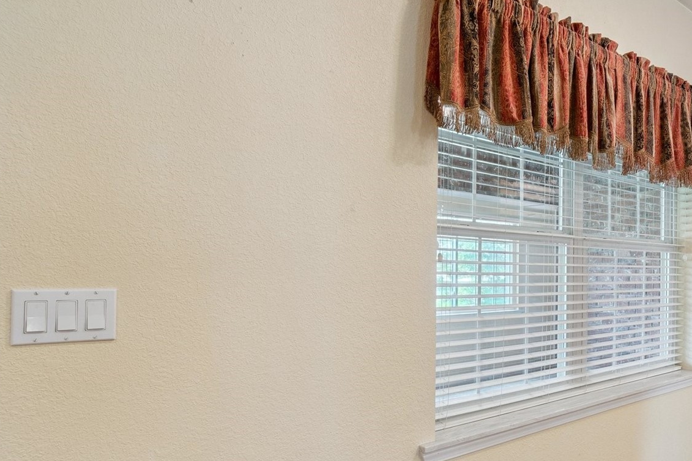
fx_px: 519
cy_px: 283
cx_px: 595
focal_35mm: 27
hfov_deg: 59.5
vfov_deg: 47.6
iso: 200
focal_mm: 10
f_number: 6.3
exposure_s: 1/15
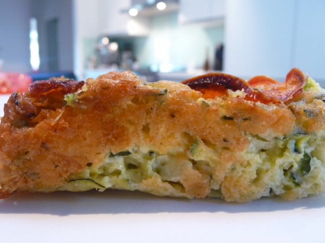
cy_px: 122
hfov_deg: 56.8
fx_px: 300
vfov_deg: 44.1
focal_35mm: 32
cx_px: 157
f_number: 3.3
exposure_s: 1/13
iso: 400
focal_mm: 4.7
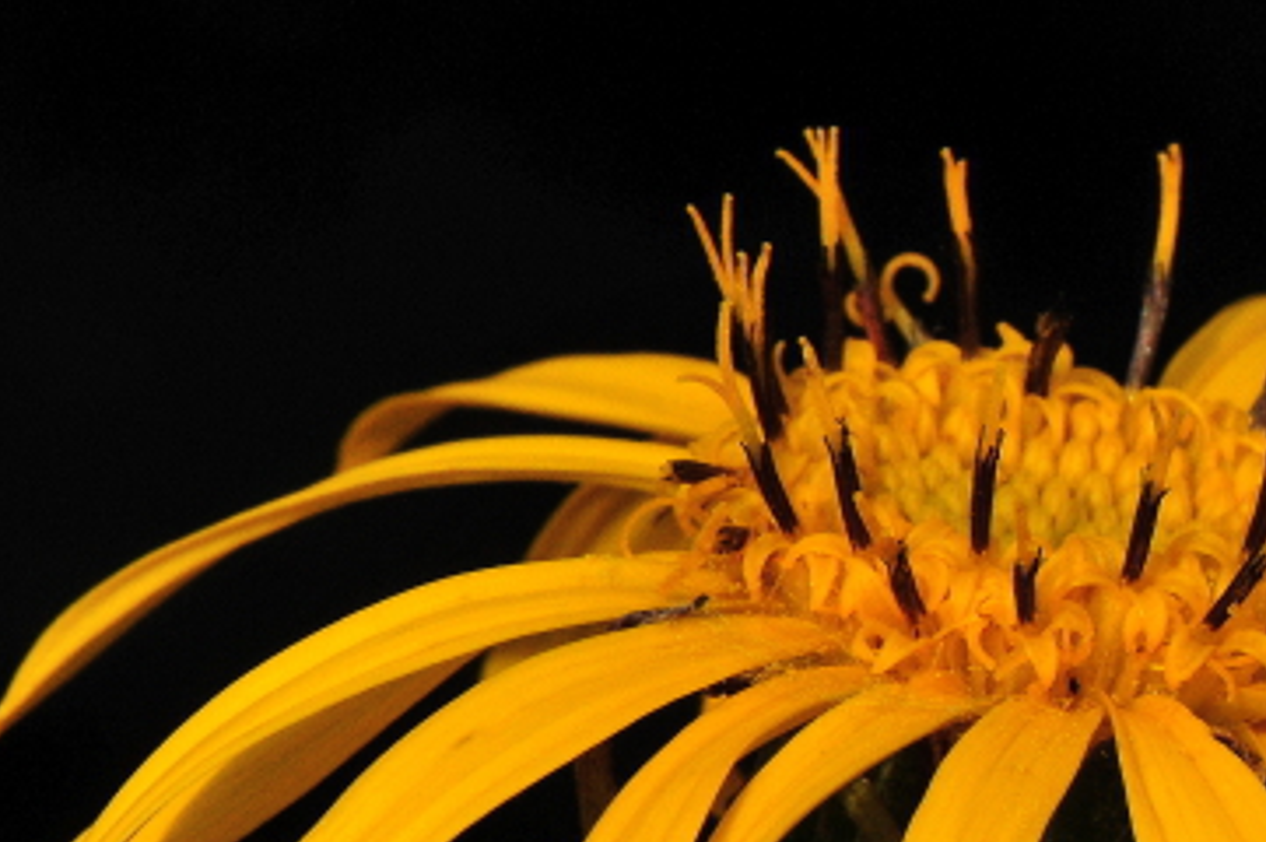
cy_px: 779
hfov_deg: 5.3
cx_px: 1101
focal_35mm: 392
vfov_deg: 3.5
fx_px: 13781
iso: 500
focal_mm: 105
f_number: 18
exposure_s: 1/200
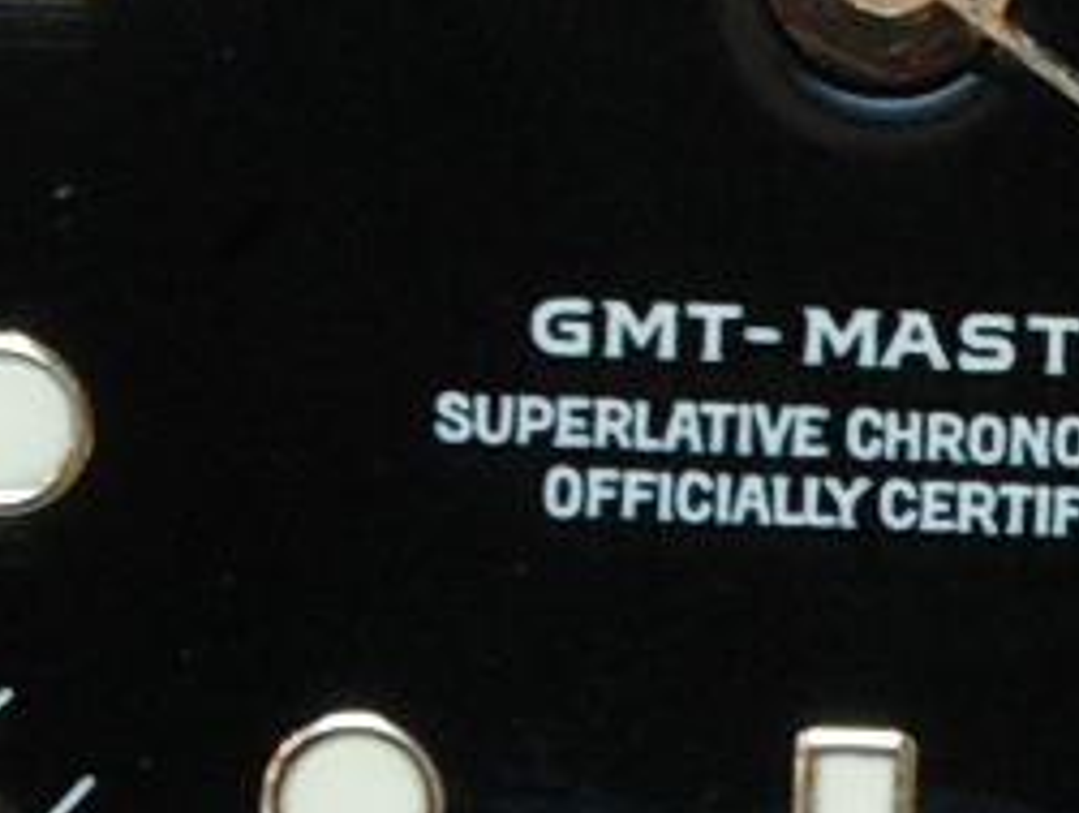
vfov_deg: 1.9
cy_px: -228
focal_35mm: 776
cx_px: 821
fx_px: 24223
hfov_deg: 2.6
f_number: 22
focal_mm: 90
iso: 800
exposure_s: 1/6
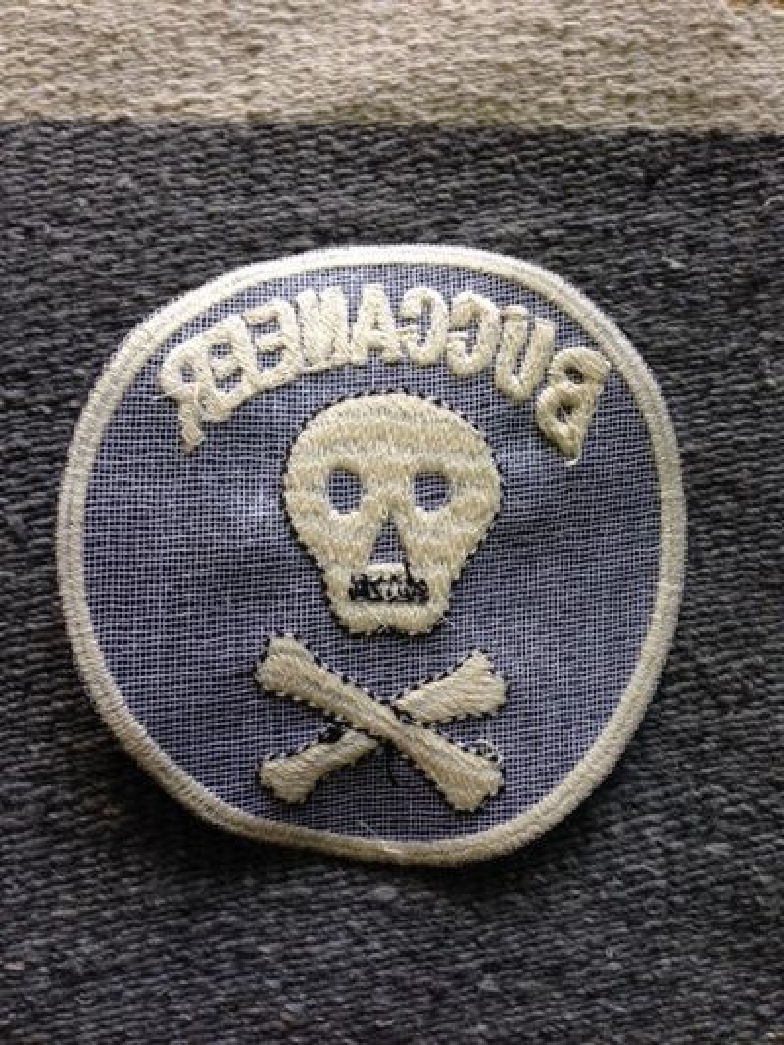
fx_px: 996
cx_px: 392
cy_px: 522
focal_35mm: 33
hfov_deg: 43.0
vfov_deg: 55.3
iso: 50
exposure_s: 1/120
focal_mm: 4.12
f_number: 2.4
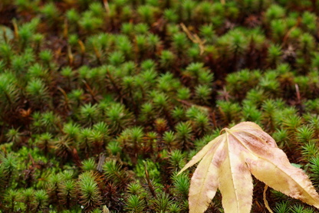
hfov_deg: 15.8
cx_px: 239
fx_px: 1146
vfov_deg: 10.6
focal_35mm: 129
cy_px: 175
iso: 200
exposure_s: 1/60
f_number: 5.6
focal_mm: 35
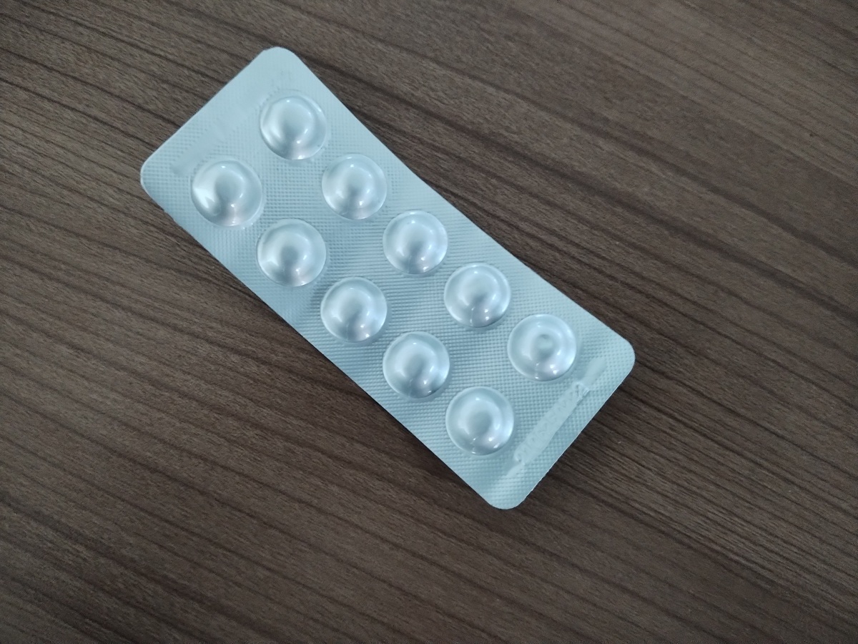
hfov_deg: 67.3
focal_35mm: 26
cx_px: 429
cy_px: 322
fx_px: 644
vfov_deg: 53.1
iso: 1263
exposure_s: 1/25
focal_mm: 4.25
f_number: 1.8
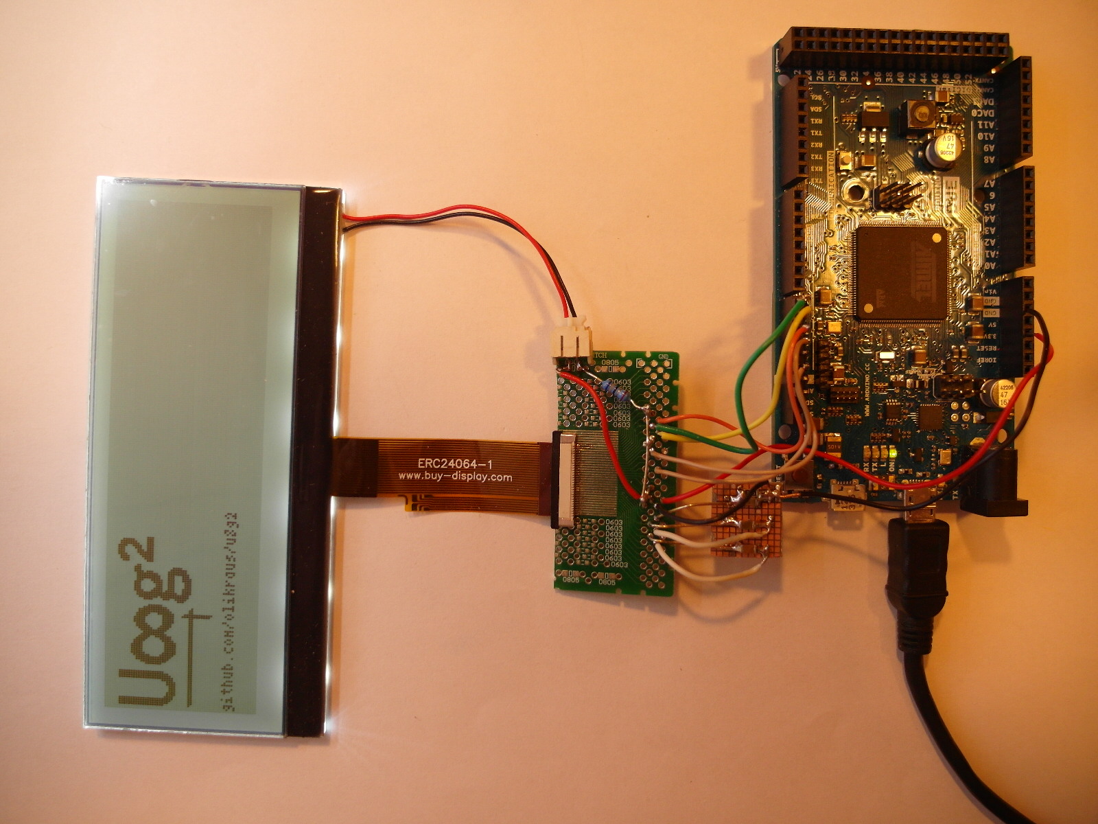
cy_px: 412
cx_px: 549
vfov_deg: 56.8
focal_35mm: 24
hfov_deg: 71.6
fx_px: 761
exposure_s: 1/60
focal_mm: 5.2
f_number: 1.8
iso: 200
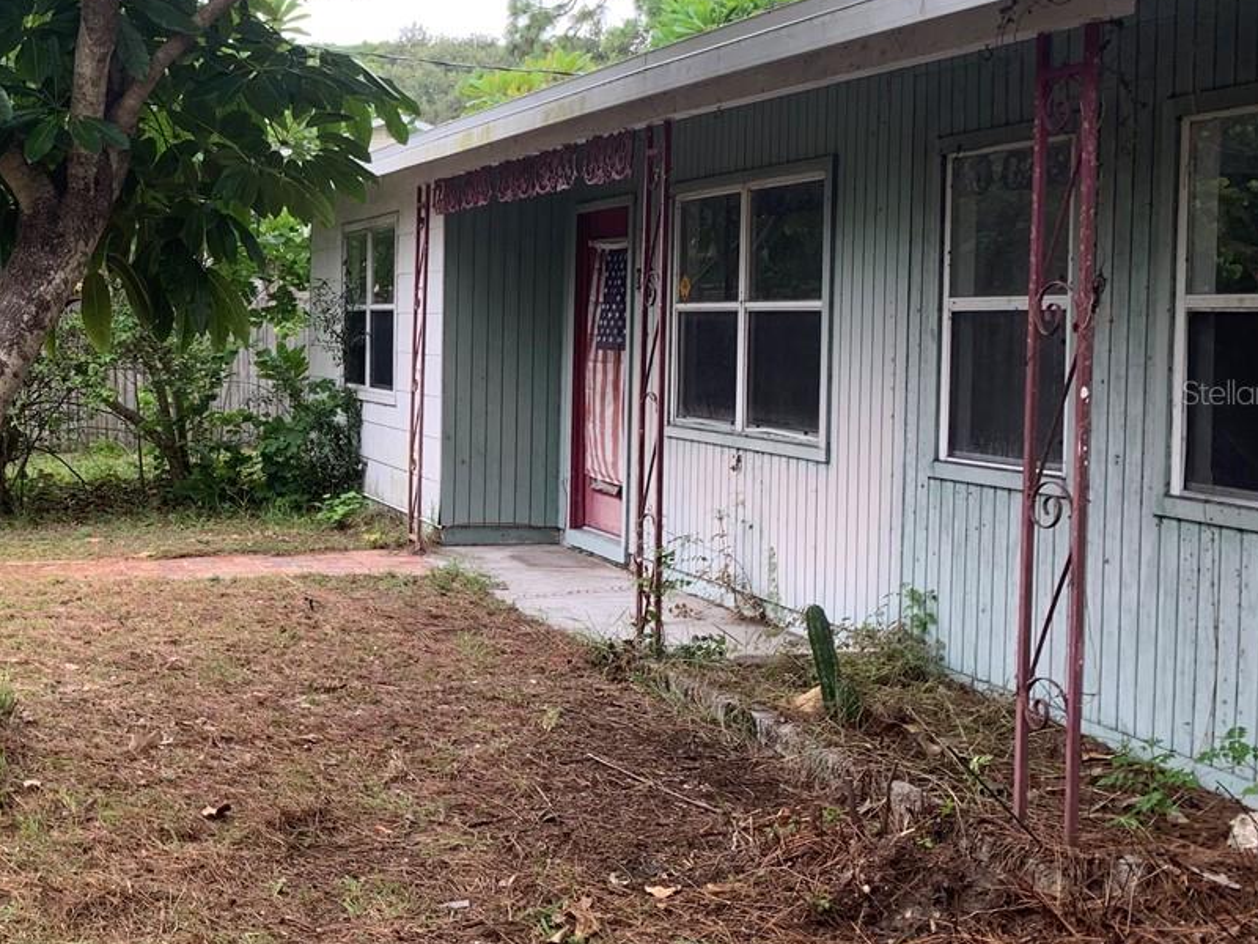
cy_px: 392
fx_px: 1890
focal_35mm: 52
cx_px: 72
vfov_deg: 28.0
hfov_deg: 34.3
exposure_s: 1/140
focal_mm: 4.25
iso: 25
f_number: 1.8
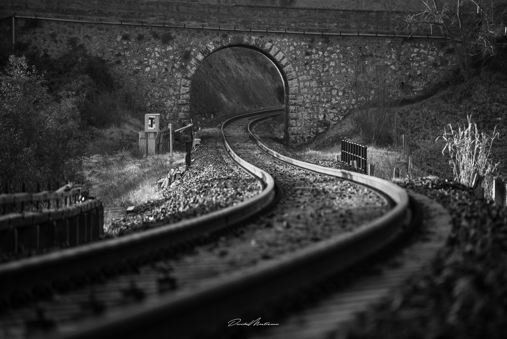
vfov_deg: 6.0
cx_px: 254
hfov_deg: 8.9
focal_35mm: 230
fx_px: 3240
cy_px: 170
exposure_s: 1/320
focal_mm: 230
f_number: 5.6
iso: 320
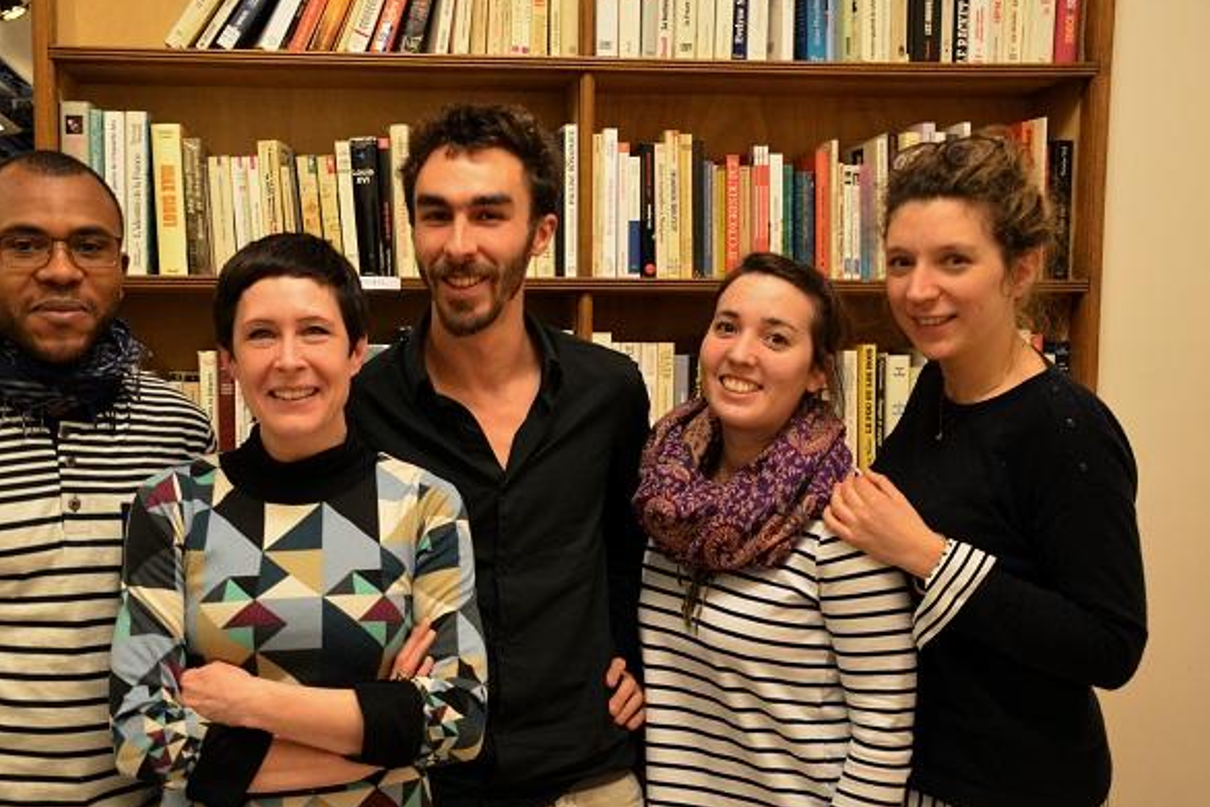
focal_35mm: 47
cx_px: 487
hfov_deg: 42.0
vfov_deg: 28.8
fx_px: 1567
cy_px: 486
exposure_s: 1/8
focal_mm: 25
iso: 500
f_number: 4
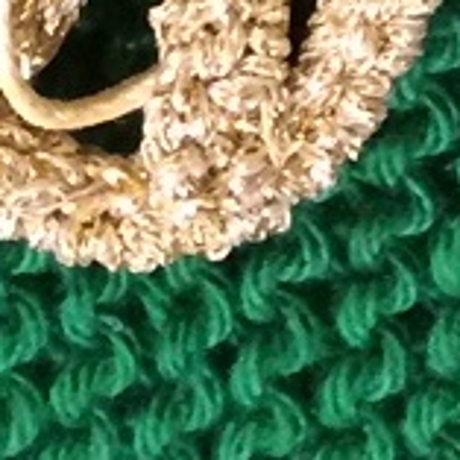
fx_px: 3999
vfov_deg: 5.4
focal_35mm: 266
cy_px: -1652
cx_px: -454
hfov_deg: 6.4
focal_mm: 4.15
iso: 200
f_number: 2.2
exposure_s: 1/33
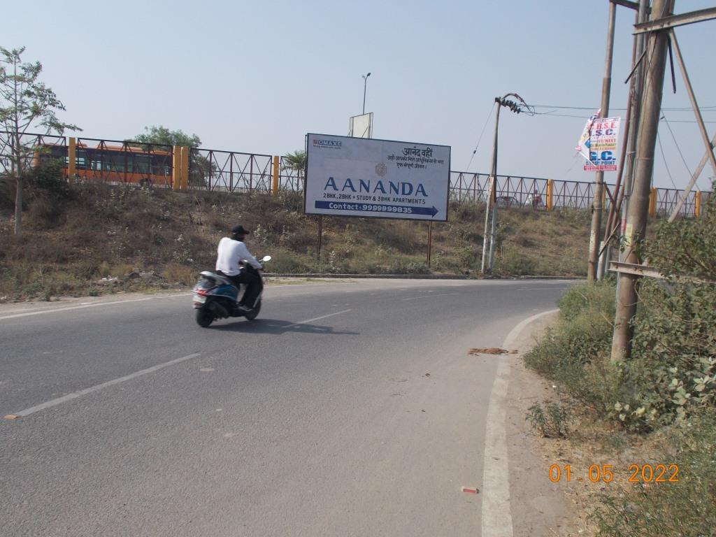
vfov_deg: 41.8
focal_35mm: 34
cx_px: 358
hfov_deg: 54.0
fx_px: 703
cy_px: 268
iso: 80
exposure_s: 1/160
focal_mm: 6
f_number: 9.2
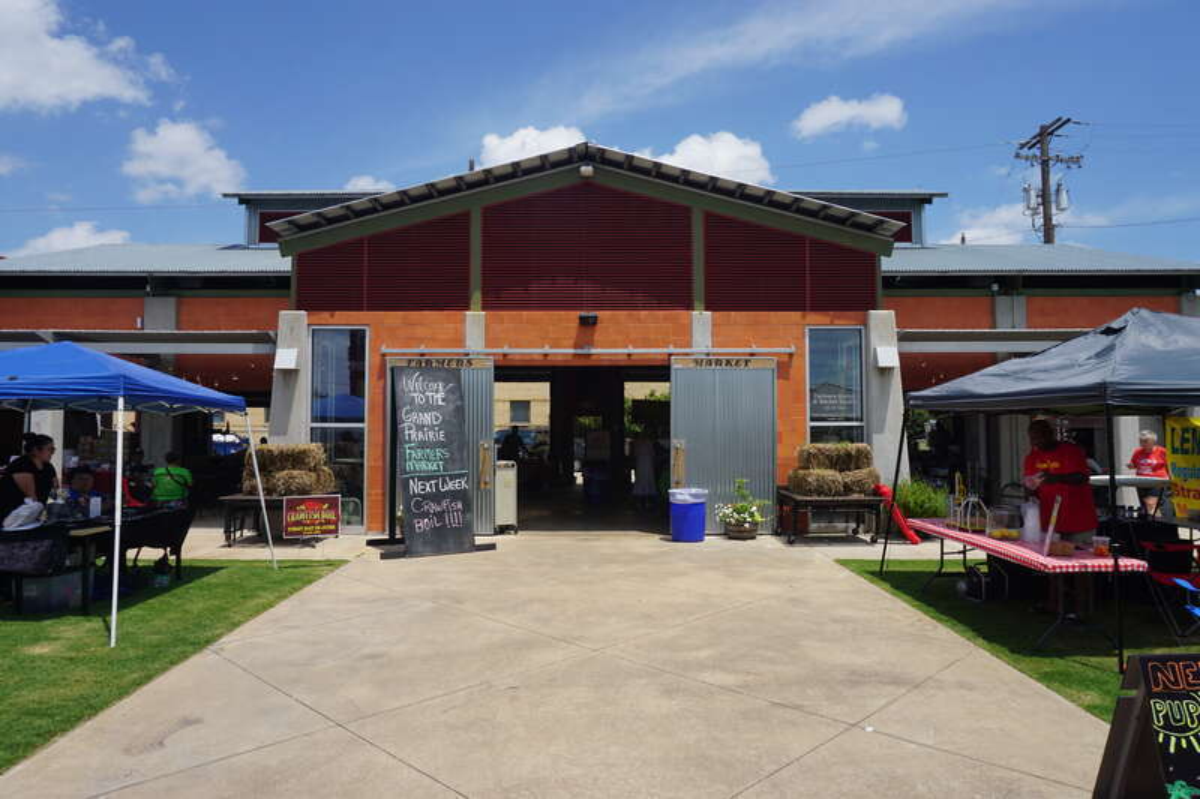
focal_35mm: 24
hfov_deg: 73.8
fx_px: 800
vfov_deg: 53.1
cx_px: 600
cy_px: 400
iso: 100
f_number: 11
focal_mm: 16
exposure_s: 1/200
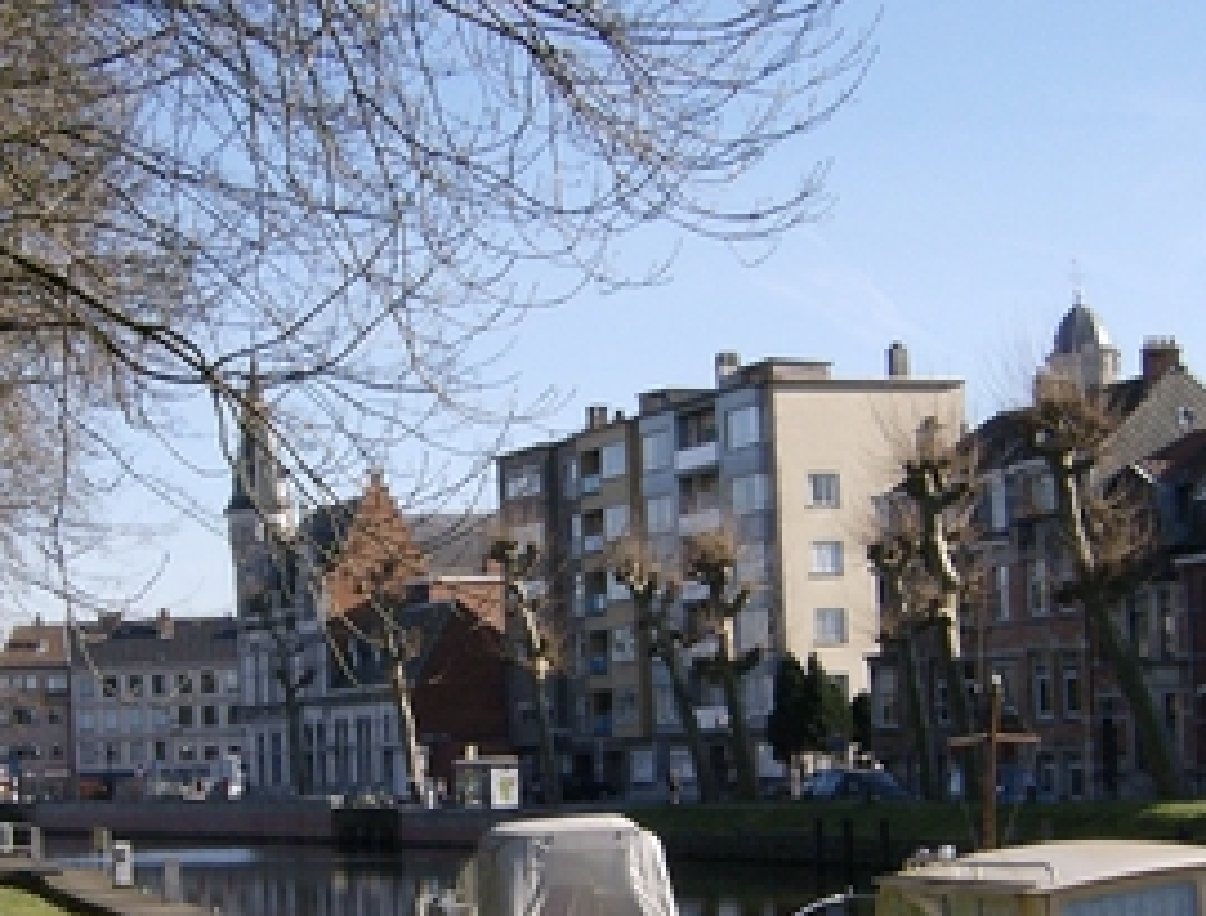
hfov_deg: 24.1
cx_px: 331
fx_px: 2800
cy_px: 563
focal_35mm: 80
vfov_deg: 18.6
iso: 100
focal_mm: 6
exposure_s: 1/490
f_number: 4.7
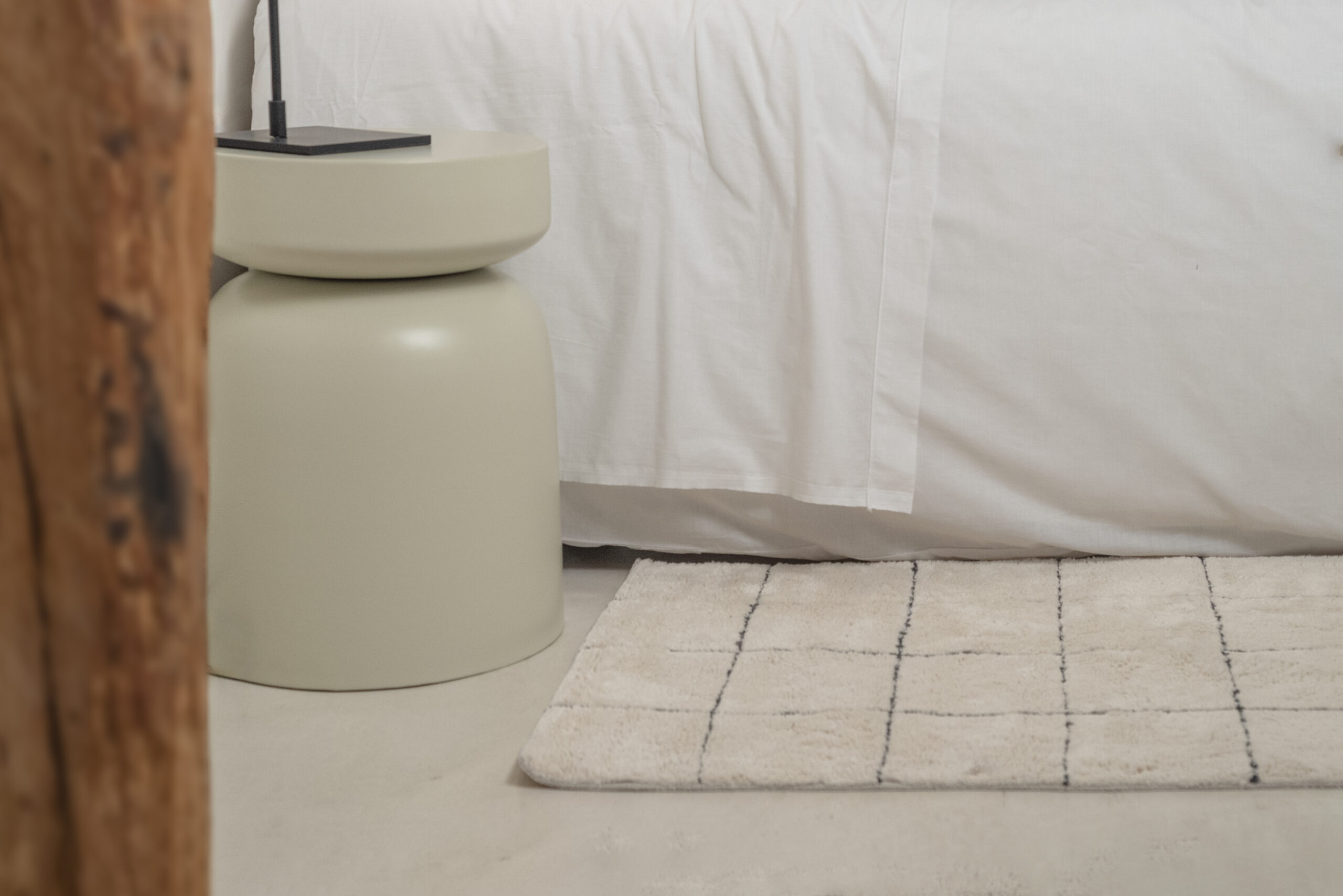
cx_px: 672
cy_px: 448
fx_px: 1866
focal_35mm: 50
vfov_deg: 27.0
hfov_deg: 39.6
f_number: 5.6
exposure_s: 1/125
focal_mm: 50
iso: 800
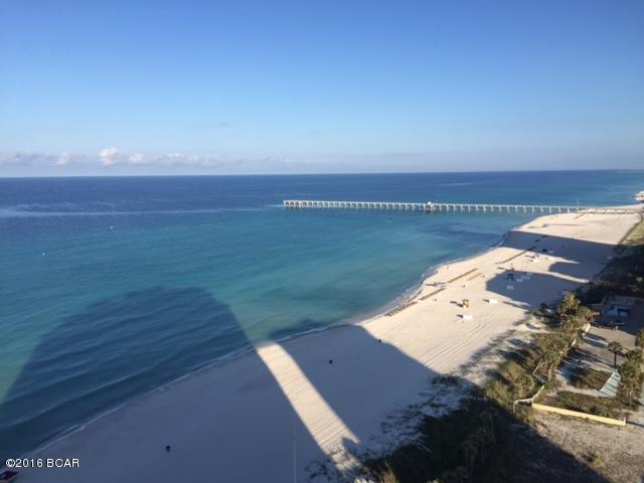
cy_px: 242
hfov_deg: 61.7
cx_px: 322
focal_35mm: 29
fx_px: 540
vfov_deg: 48.2
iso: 32
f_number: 2.2
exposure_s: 1/1647
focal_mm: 4.15
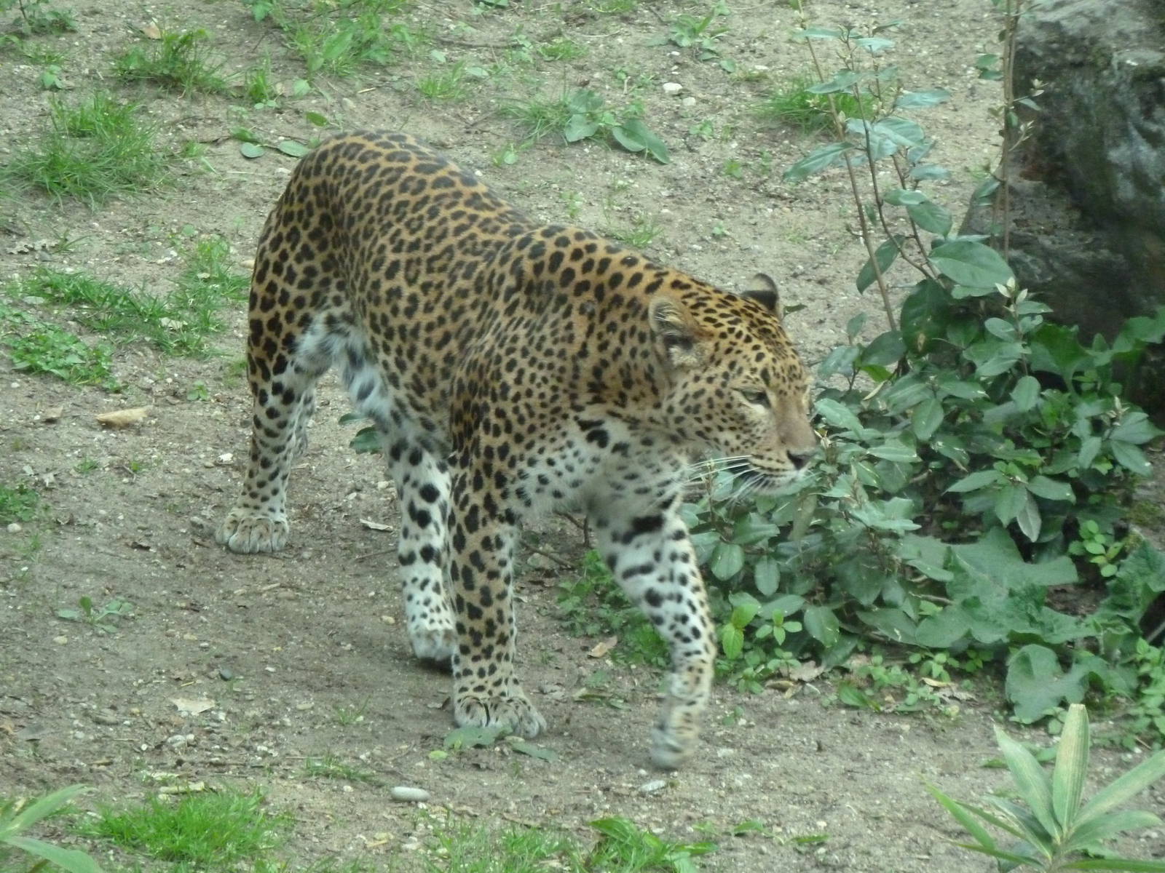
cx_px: 582
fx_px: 7068
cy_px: 436
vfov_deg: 7.1
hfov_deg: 9.4
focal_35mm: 210
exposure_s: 1/320
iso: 800
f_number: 4.6
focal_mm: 34.4
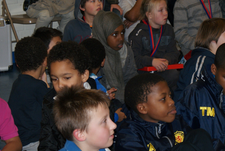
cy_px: 97
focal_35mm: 139
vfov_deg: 9.9
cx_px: 130
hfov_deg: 14.8
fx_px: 869
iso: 400
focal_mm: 55
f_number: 5.6
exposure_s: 1/80
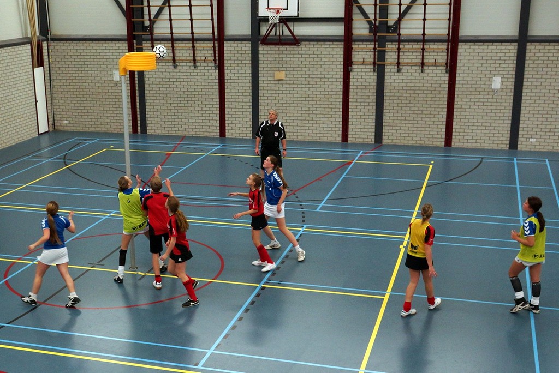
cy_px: 186
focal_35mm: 33
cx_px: 280
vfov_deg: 40.0
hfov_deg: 57.2
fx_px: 513
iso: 800
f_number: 3.5
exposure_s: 1/160
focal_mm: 22
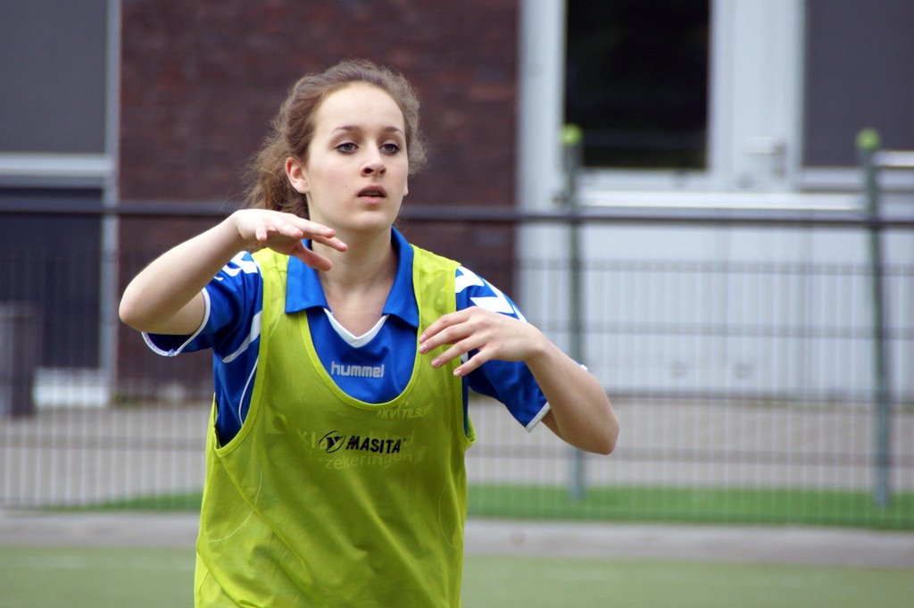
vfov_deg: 3.7
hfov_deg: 5.5
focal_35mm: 375
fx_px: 9513
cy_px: 304
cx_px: 457
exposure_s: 1/800
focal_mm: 250
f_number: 6.3
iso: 400
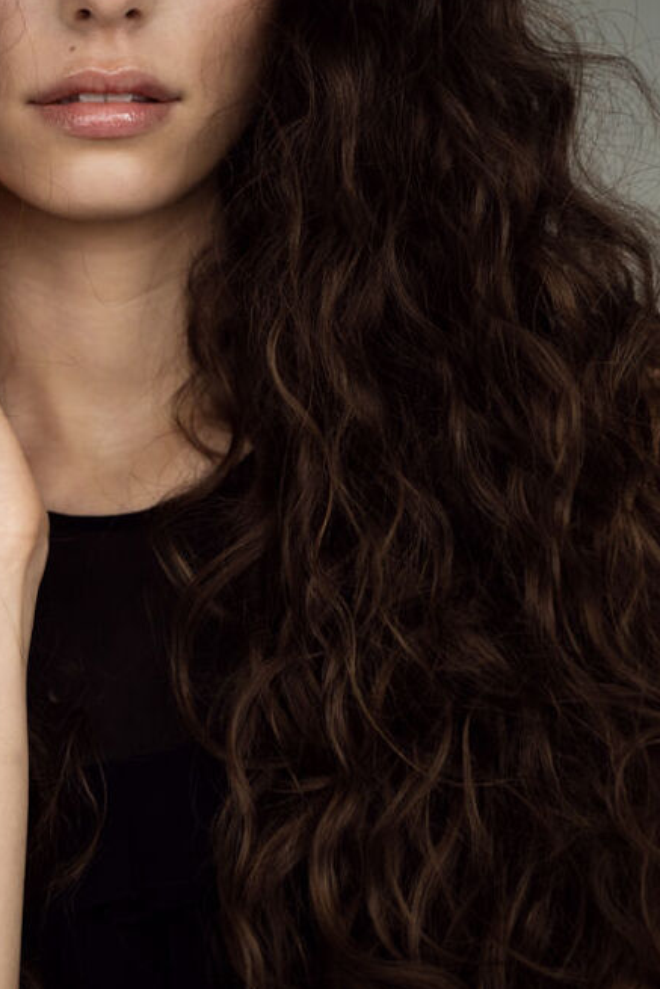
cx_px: 181
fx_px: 4095
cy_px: 338
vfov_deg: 13.8
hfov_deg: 9.2
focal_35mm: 149
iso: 400
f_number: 4
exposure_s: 1/160
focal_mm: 96
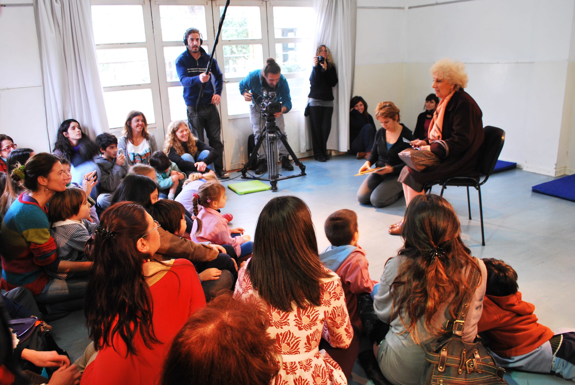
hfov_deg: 67.3
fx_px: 432
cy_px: 192
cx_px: 288
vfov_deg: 48.1
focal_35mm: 27
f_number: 5
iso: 400
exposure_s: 1/5
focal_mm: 18
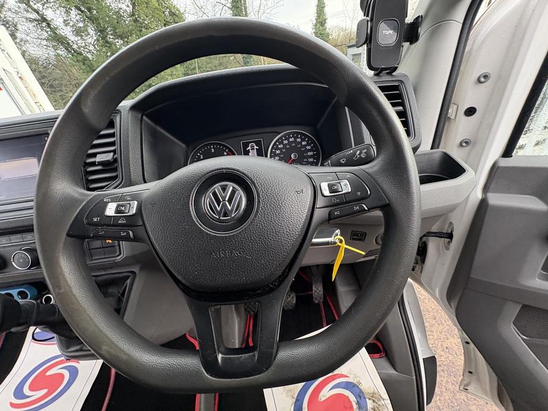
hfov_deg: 102.1
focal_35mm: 14
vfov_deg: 85.7
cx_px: 274
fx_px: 222
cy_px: 206
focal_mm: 2.22
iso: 160
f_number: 2.2
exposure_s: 1/99
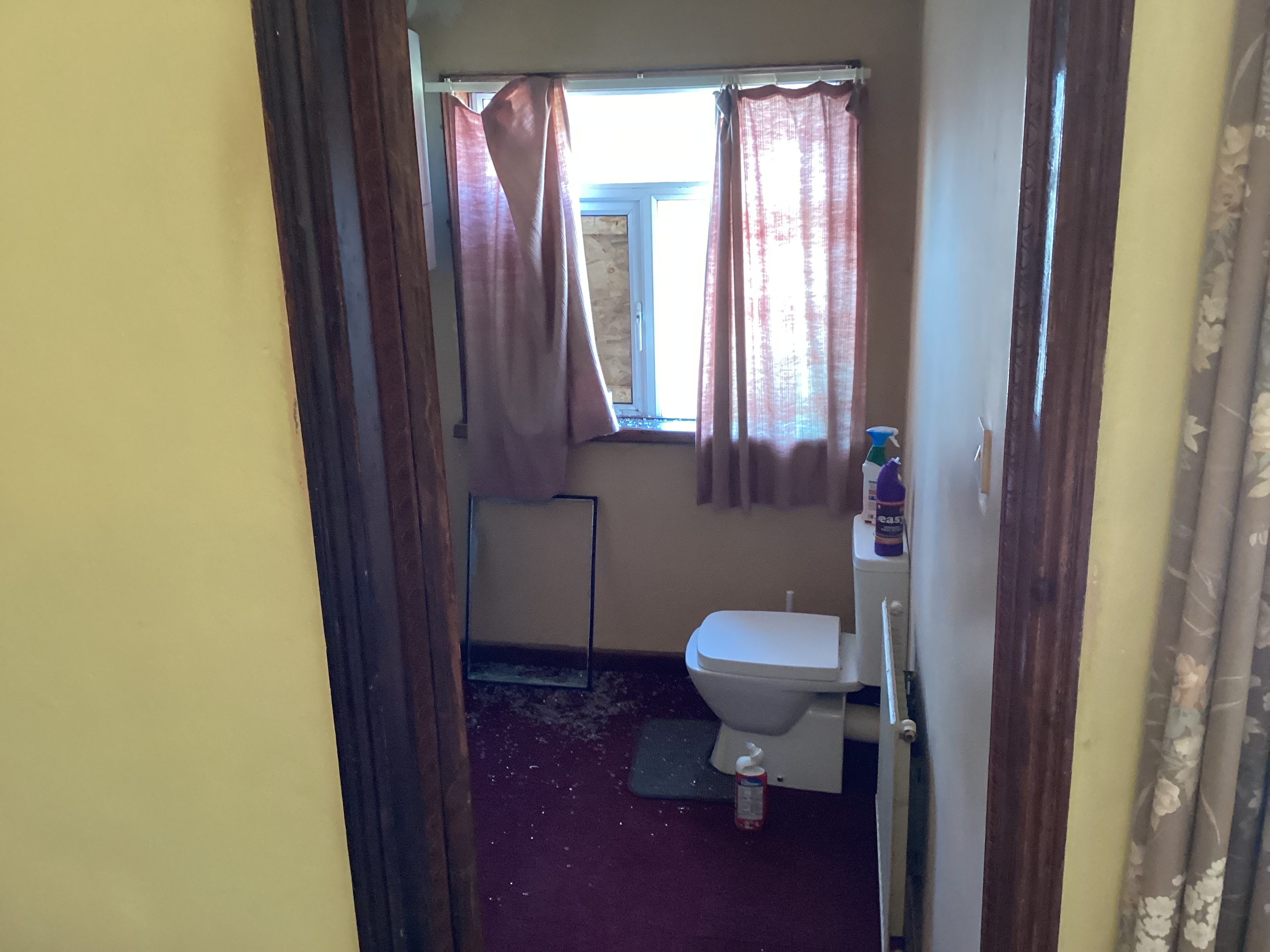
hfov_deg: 58.4
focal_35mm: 31
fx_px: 1137
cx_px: 635
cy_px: 476
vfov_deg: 45.4
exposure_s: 1/40
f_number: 2.4
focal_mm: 3.3
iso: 250
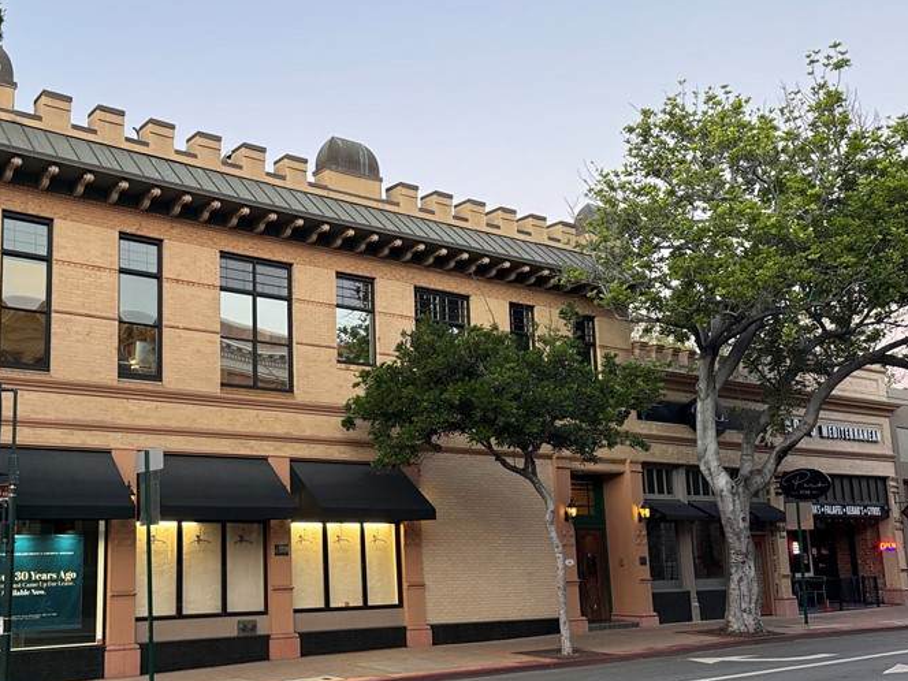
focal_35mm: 37
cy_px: 388
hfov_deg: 48.7
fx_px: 971
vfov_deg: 38.6
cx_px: 260
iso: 250
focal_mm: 6.76
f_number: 1.78
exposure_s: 1/60
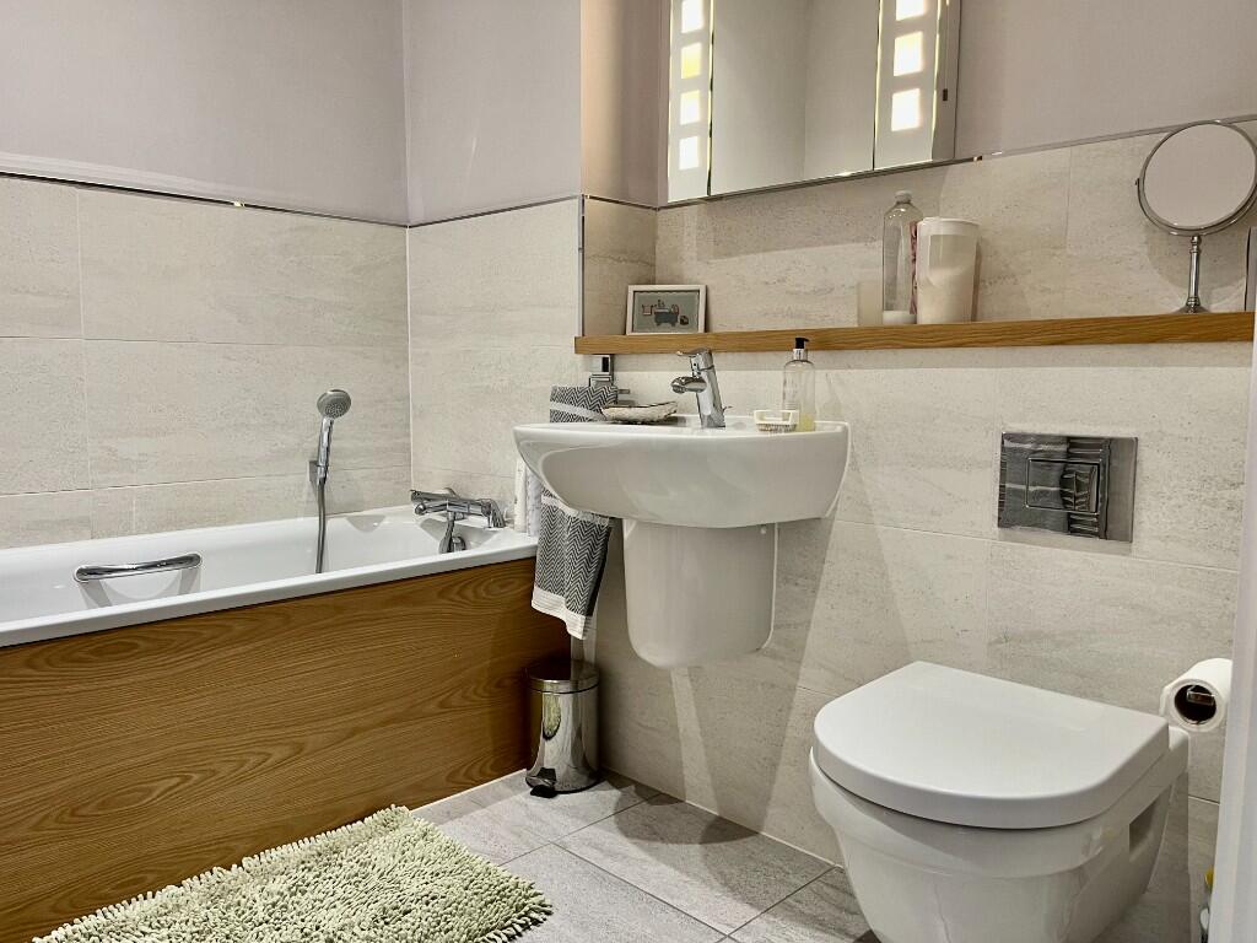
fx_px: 944
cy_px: 472
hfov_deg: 67.3
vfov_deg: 53.1
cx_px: 628
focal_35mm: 26
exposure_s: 1/50
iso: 80
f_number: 1.6
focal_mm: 5.1
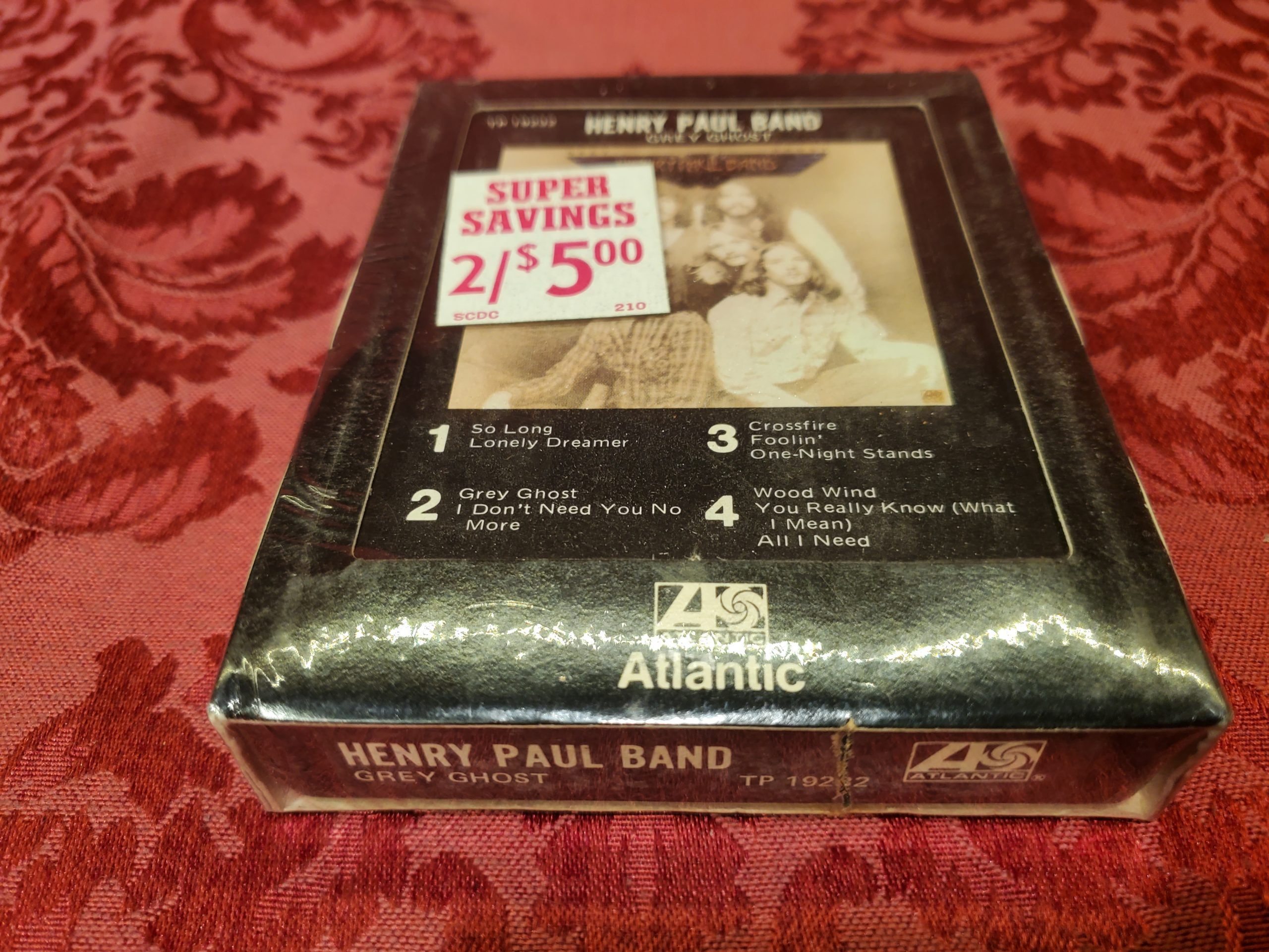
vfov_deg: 53.1
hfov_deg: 67.3
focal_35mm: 26
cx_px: 634
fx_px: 953
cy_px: 476
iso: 80
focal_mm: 4.3
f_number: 1.5
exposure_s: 1/120
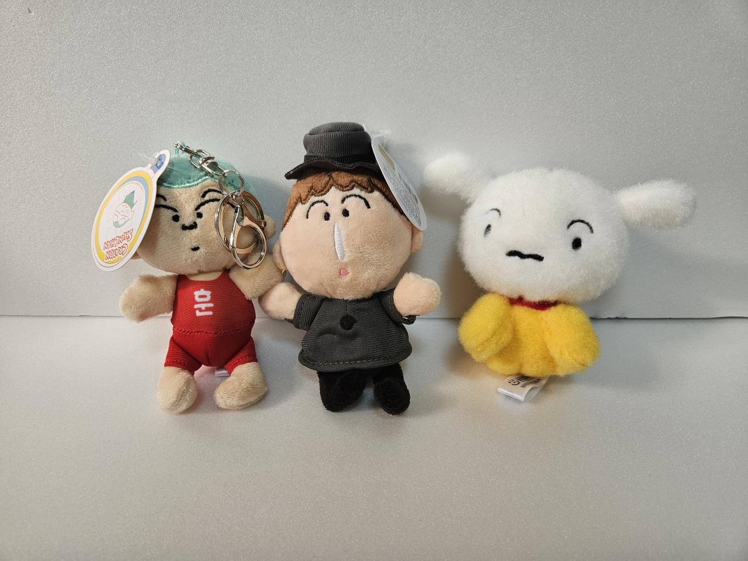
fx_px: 497
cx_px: 374
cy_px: 280
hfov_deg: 73.9
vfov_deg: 58.9
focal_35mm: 23
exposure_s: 1/120
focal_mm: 5.4
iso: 160
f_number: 1.8
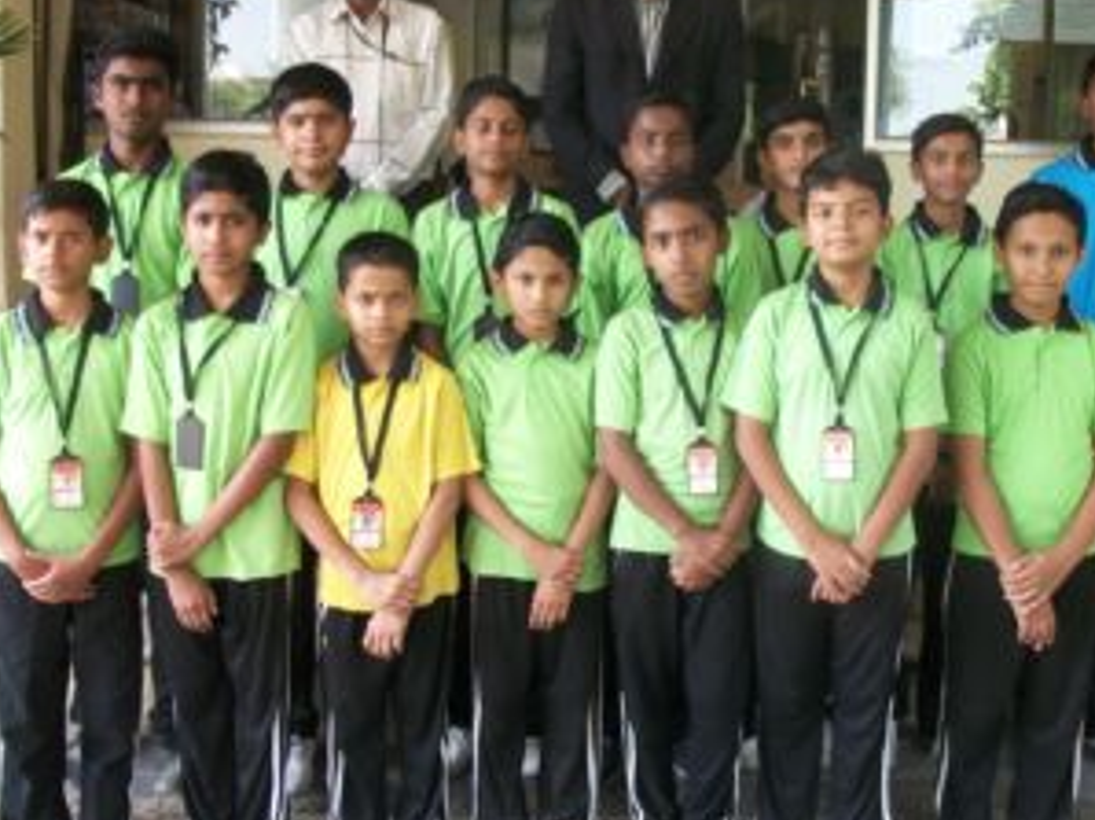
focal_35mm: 43
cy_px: 390
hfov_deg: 43.8
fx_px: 1359
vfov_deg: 33.5
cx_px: 614
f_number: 2.9
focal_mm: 5.7
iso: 80
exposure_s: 1/50
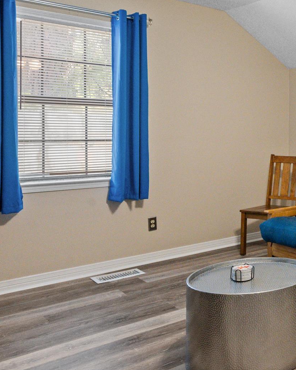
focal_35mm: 39
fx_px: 427
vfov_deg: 45.8
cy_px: 111
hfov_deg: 29.5
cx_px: 399
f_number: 10
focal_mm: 14
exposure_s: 1/20
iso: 2500
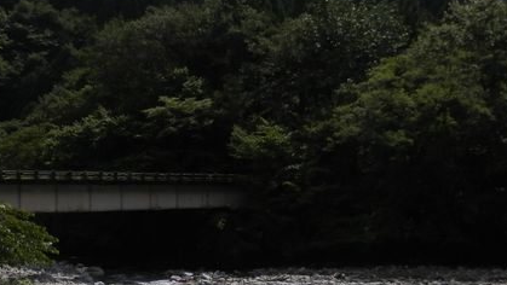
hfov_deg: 39.6
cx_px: 195
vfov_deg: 23.0
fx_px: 699
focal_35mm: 52
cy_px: 190
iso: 80
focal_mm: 4.5
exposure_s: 1/250
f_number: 8.7
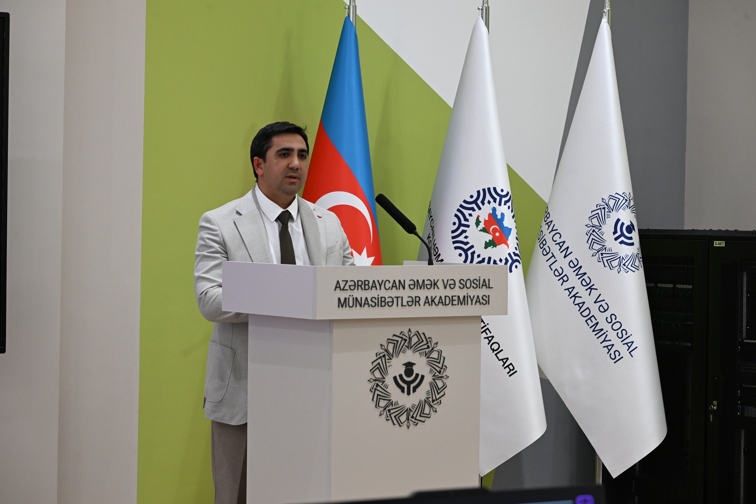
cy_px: 252
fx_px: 1869
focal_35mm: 89
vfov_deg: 15.4
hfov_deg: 22.9
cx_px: 378
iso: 2500
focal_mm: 89
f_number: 7.1
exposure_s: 1/80
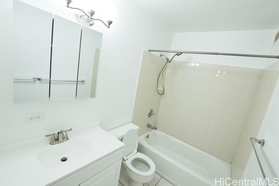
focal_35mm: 15
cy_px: 93
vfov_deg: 77.3
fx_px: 116
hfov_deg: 100.4
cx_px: 140
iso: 400
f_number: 4.5
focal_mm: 10
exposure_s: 1/80
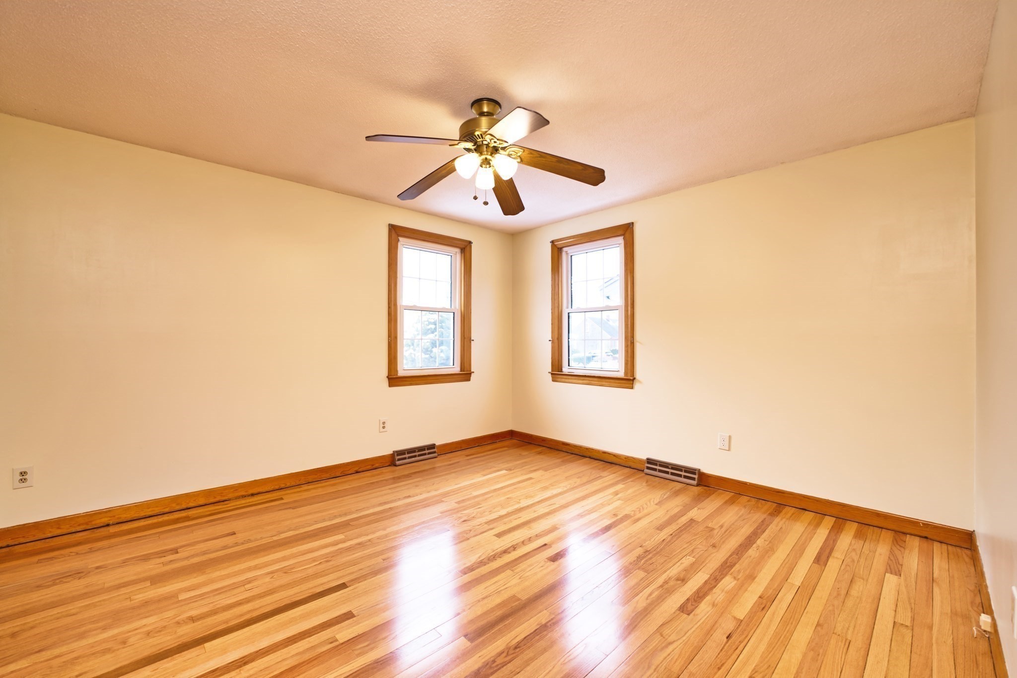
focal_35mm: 14
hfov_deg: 104.2
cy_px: 339
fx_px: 396
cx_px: 508
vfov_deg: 81.2
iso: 100
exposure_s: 1/80
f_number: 2.8
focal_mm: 14
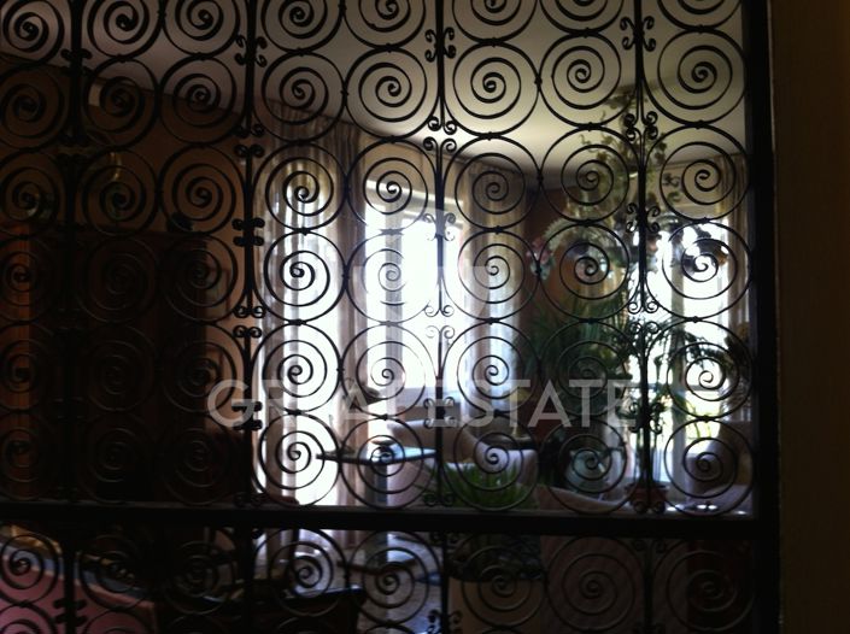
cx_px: 425
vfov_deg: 40.6
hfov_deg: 52.7
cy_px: 317
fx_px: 858
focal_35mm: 35
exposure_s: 1/24
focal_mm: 3.85
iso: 80
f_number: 2.8
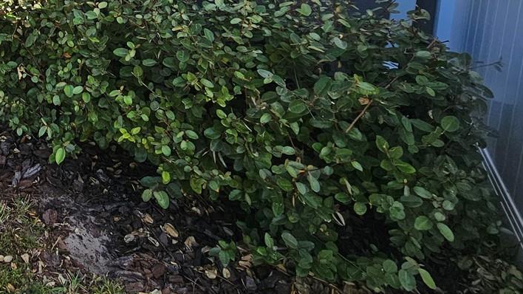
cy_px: -65
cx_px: -58
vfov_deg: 30.6
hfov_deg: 45.2
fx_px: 444
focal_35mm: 32
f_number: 2.2
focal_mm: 2.2
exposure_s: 1/1910
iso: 50
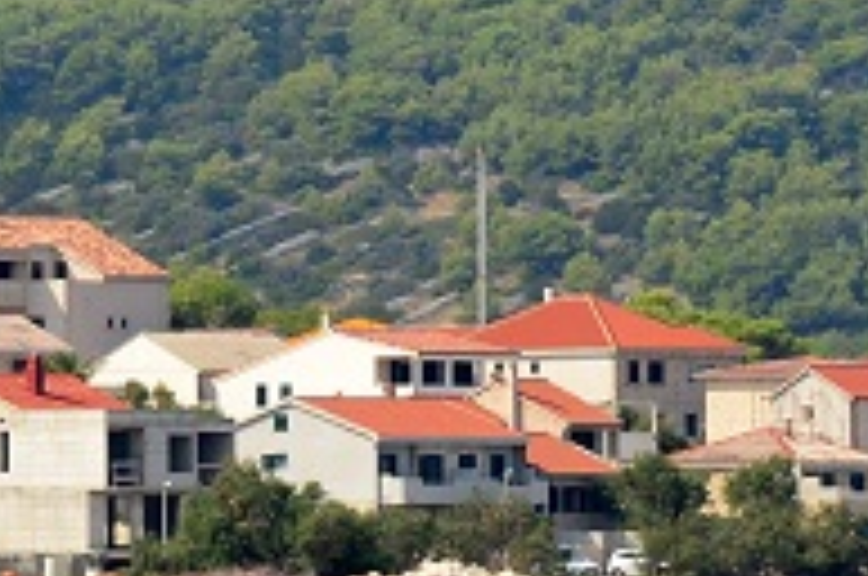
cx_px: -218
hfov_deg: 3.2
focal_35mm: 637
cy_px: 70
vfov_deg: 2.2
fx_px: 15333
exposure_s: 1/2000
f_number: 5.6
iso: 400
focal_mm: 82
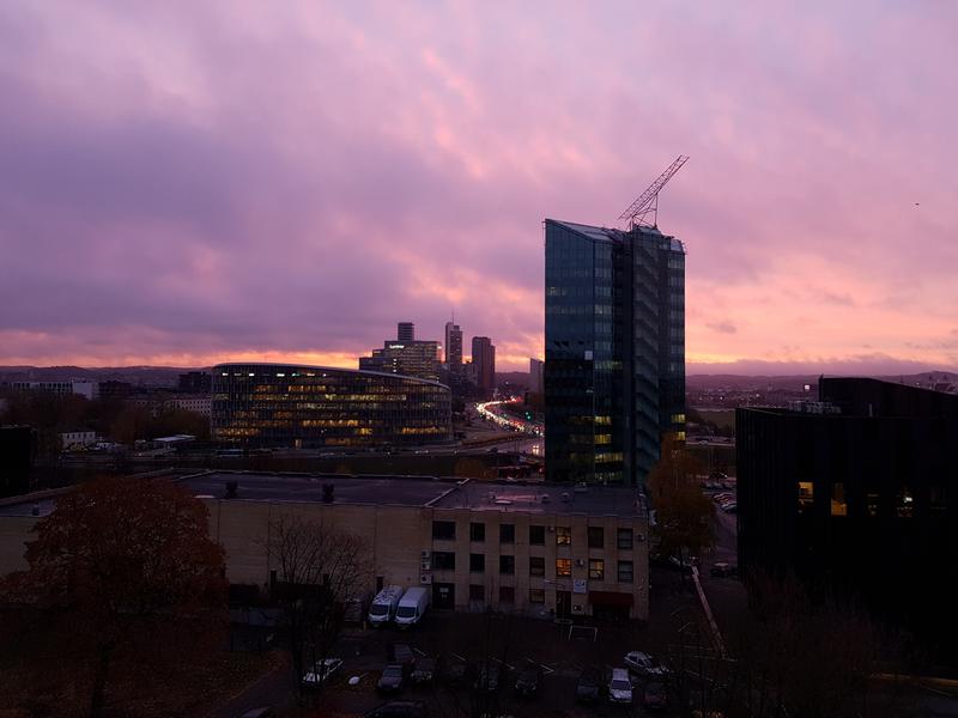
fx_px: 720
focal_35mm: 26
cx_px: 479
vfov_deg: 53.1
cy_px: 359
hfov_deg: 67.3
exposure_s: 1/60
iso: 80
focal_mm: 4.2
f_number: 1.7
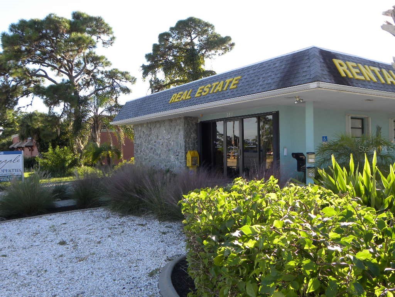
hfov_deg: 55.4
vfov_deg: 42.9
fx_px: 377
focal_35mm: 33
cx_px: 198
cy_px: 148
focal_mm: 5.9
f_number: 4
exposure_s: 1/144
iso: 64
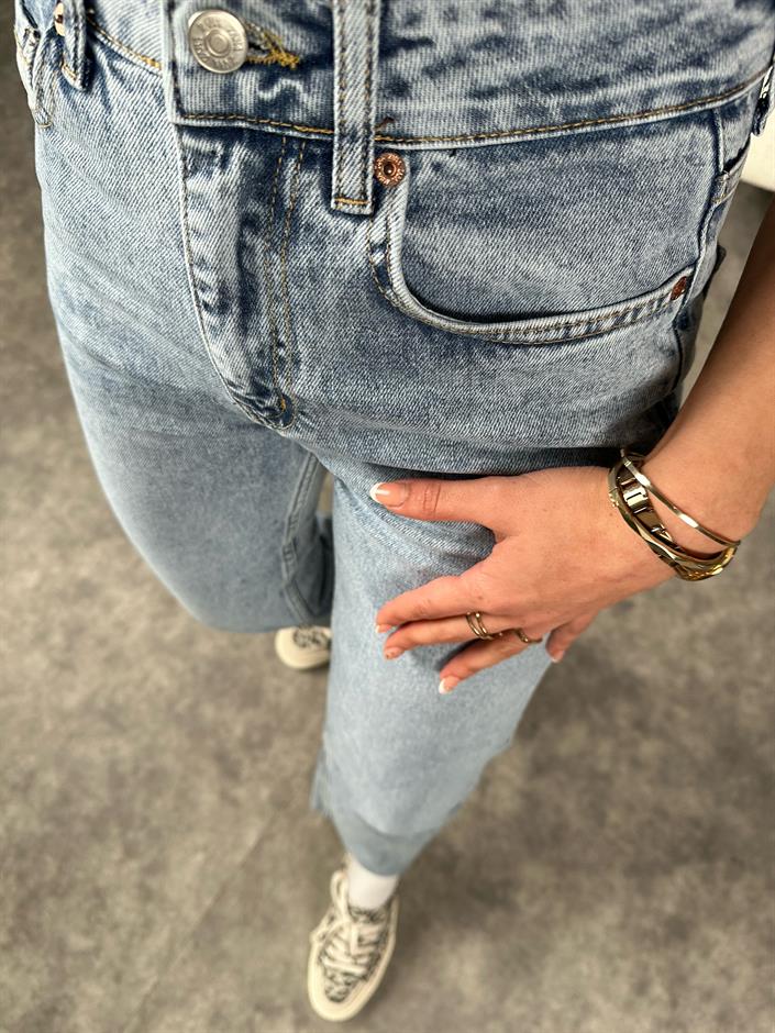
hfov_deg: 56.8
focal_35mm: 24
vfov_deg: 71.6
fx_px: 716
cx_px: 388
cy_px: 516
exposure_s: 1/121
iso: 160
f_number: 1.78
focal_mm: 6.86
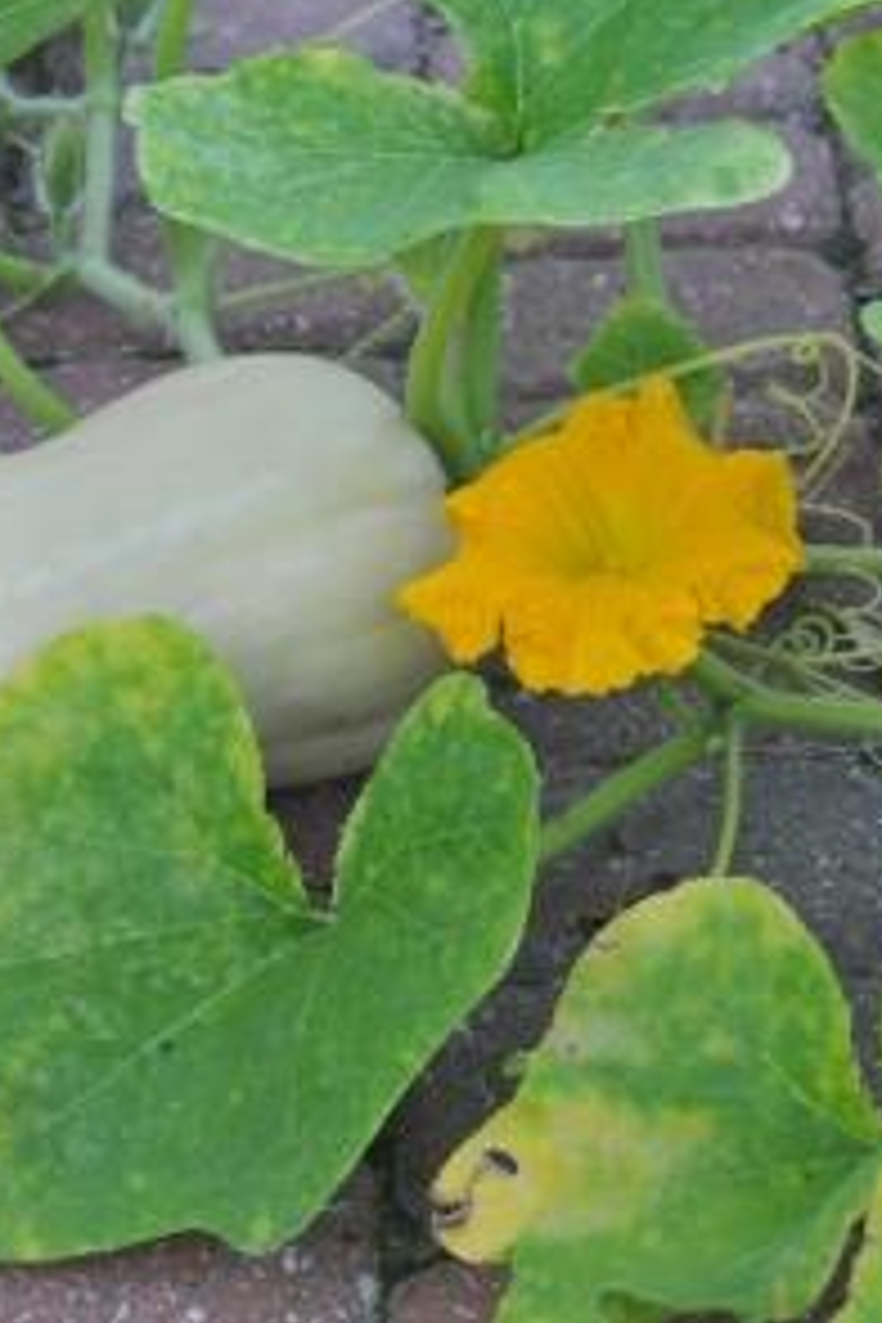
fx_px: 5034
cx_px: 158
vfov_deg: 15.0
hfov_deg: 10.0
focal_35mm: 137
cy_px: 657
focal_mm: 60
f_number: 8
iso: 1600
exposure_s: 1/250
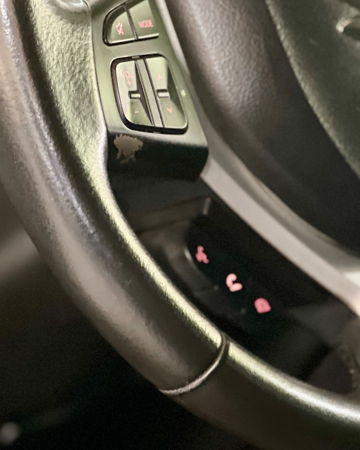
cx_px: 357
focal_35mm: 143
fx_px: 1905
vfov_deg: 13.5
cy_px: 196
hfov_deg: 10.7
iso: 1000
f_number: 2.8
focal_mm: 9
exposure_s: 1/15
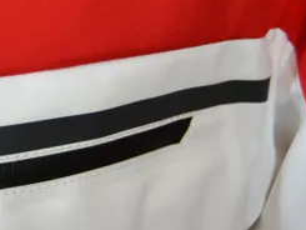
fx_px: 1415
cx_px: -170
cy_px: 9
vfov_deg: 9.2
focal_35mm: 160
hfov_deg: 11.7
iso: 400
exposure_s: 1/80
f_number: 4.5
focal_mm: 34
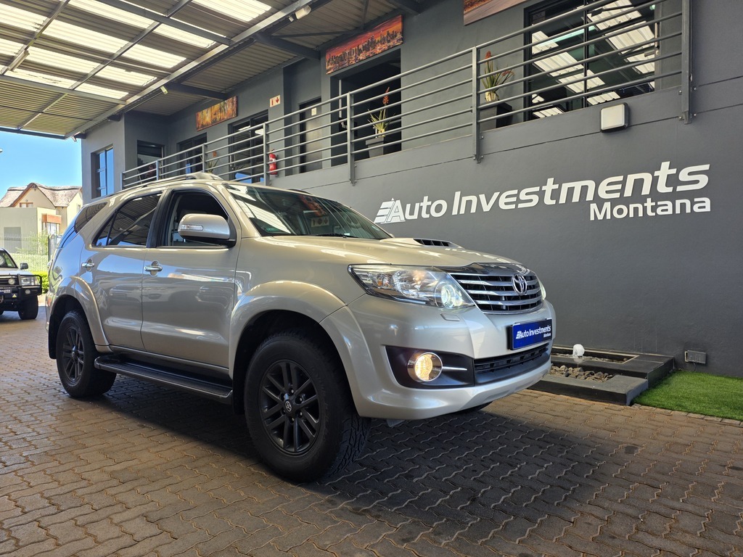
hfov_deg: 73.9
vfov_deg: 58.9
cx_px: 372
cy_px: 278
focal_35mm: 23
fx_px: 494
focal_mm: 6.25
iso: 32
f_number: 1.7
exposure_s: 1/180
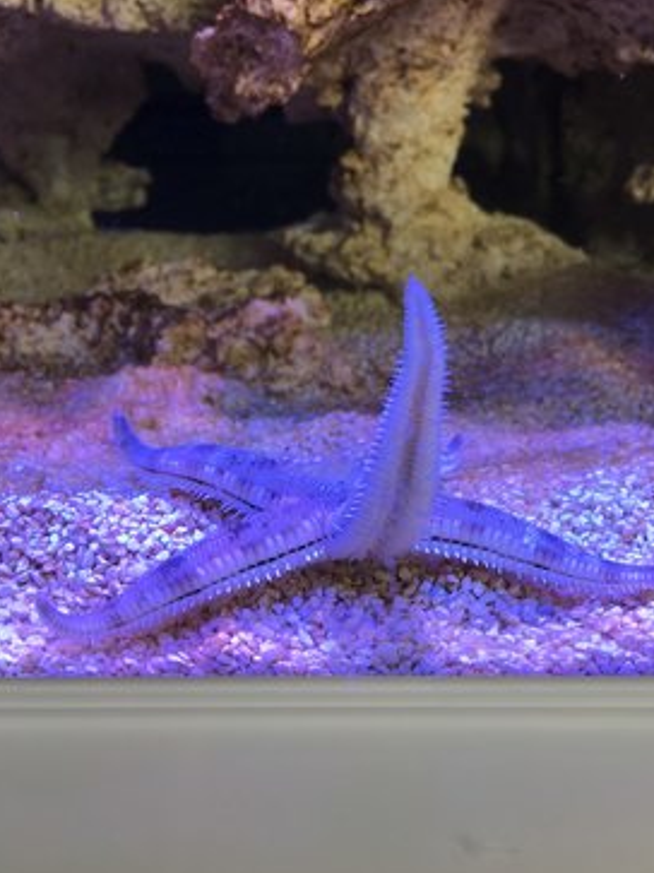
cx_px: 346
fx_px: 807
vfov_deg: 56.8
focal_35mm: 32
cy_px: 423
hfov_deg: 44.1
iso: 25
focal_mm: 4.15
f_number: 2.2
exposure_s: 1/50
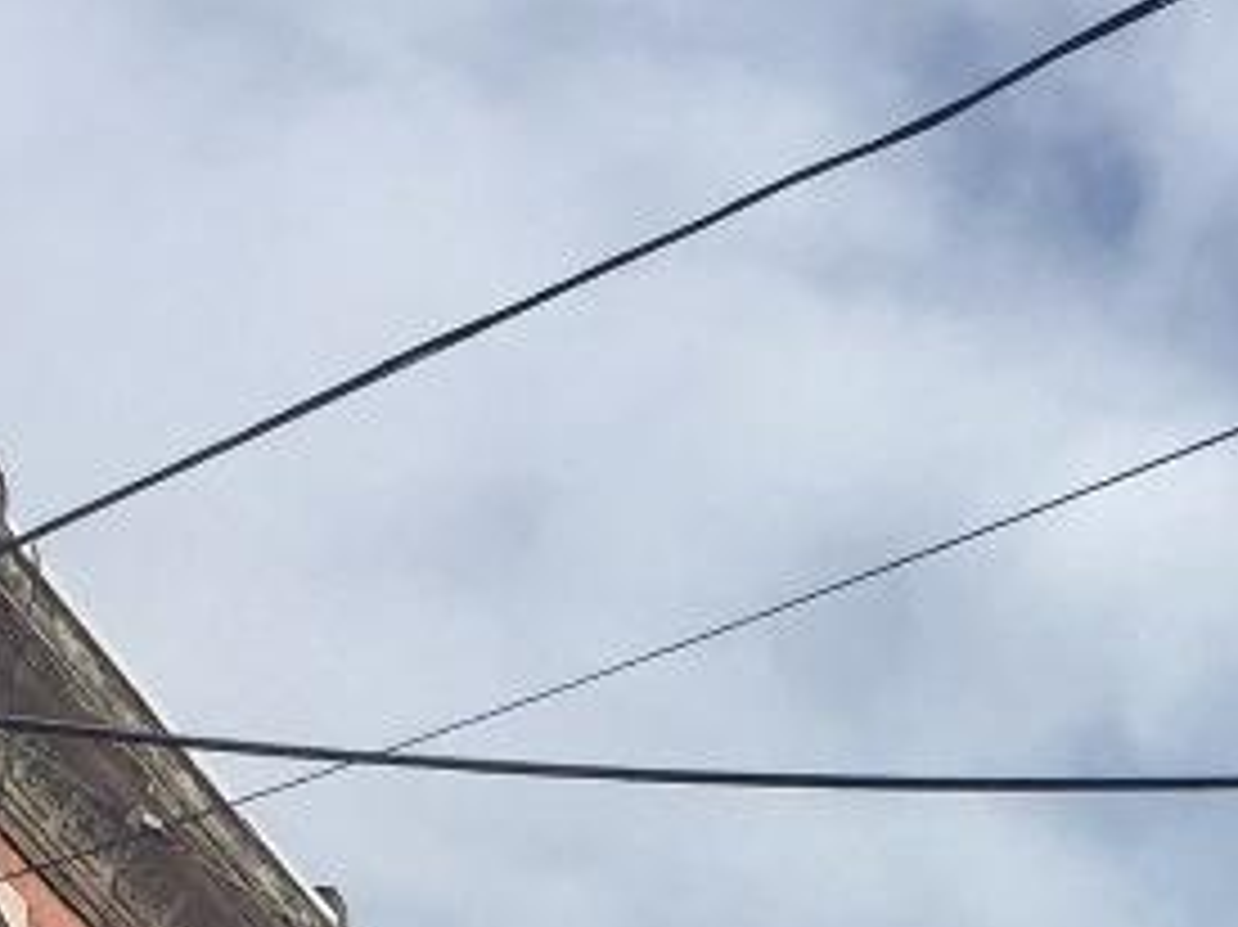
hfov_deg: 12.9
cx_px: 1103
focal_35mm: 152
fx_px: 5434
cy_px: 1989
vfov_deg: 9.0
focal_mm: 4.15
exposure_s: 1/2198
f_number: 2.2
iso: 32
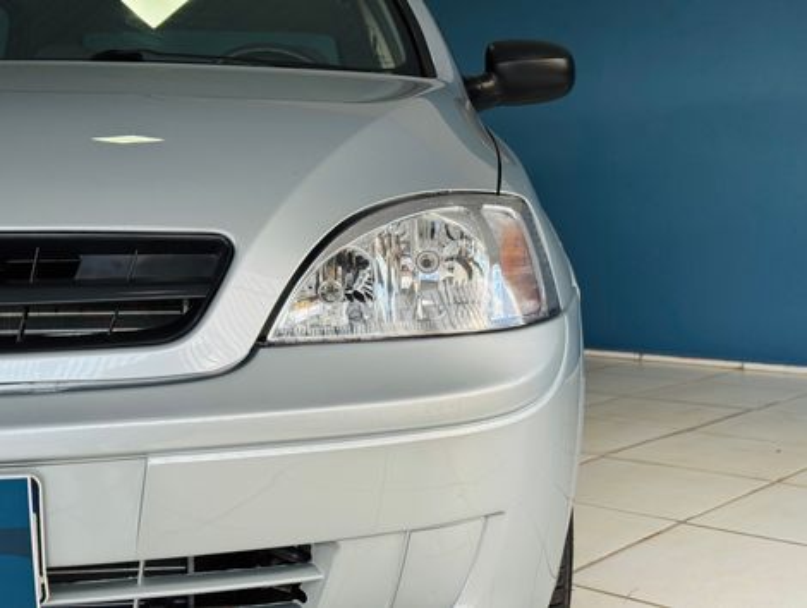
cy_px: 304
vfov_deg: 30.3
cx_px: 404
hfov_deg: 39.6
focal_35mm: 48
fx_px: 1121
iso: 64
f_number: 1.78
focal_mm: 6.76
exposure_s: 1/349
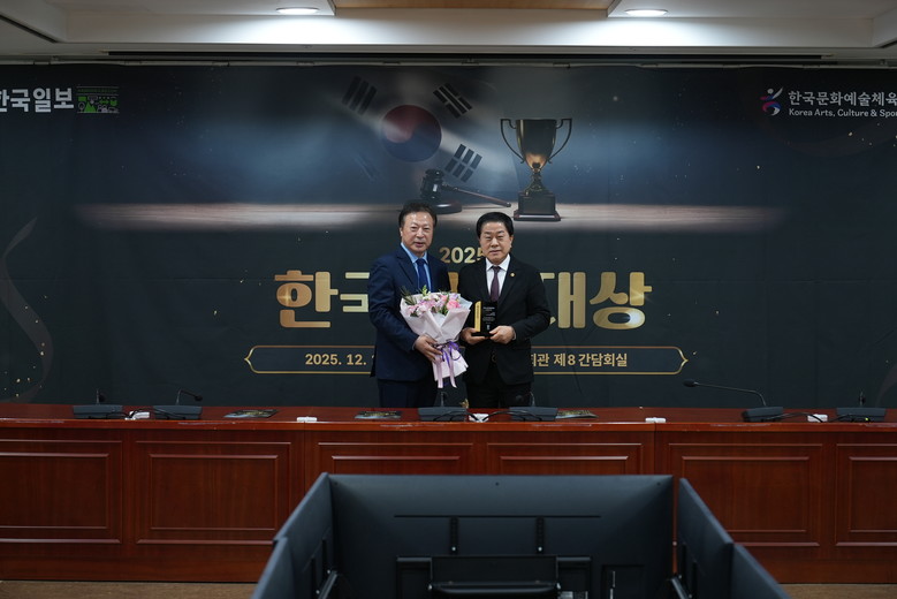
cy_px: 300
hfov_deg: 28.8
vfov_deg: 19.5
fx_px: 1745
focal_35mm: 70
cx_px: 448
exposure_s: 1/125
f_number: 2.8
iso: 640
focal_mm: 70
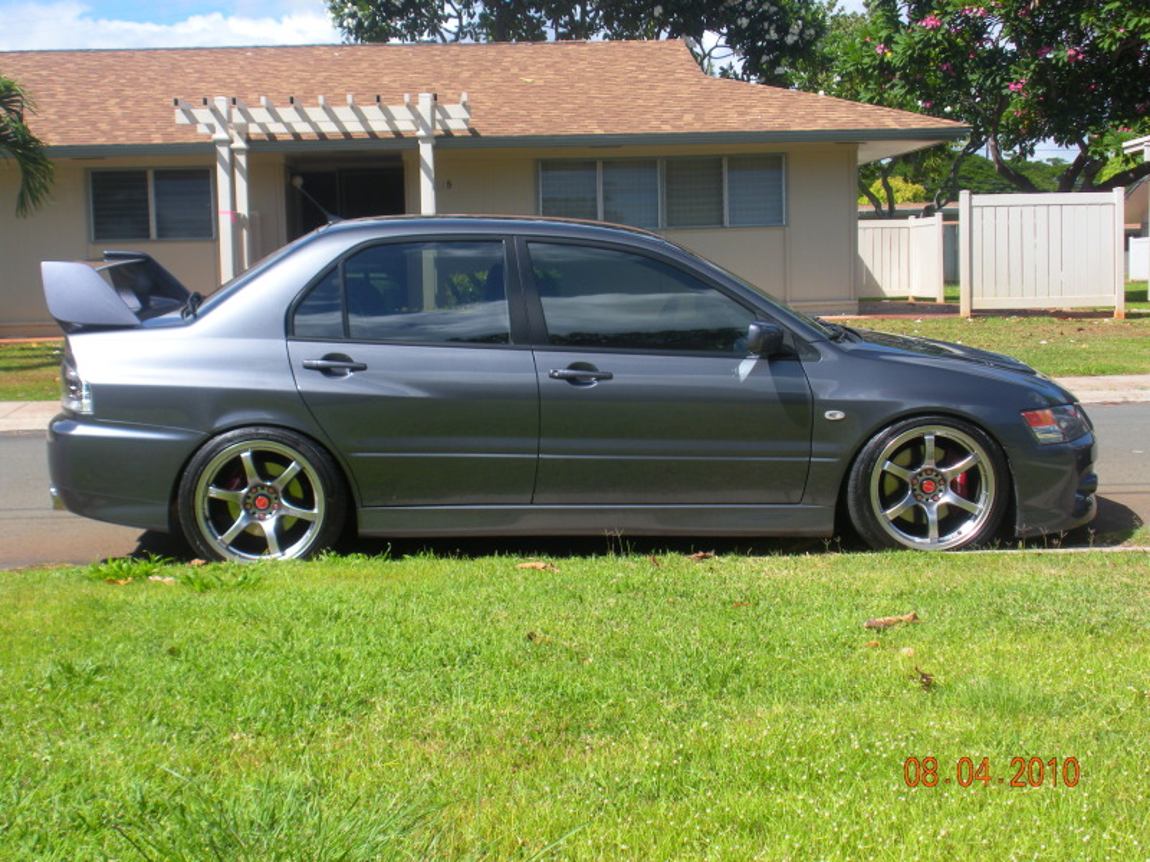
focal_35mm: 52
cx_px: 575
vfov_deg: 28.0
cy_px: 431
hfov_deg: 36.8
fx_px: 1728
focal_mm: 9.1
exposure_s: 1/300
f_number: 4.4
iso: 64
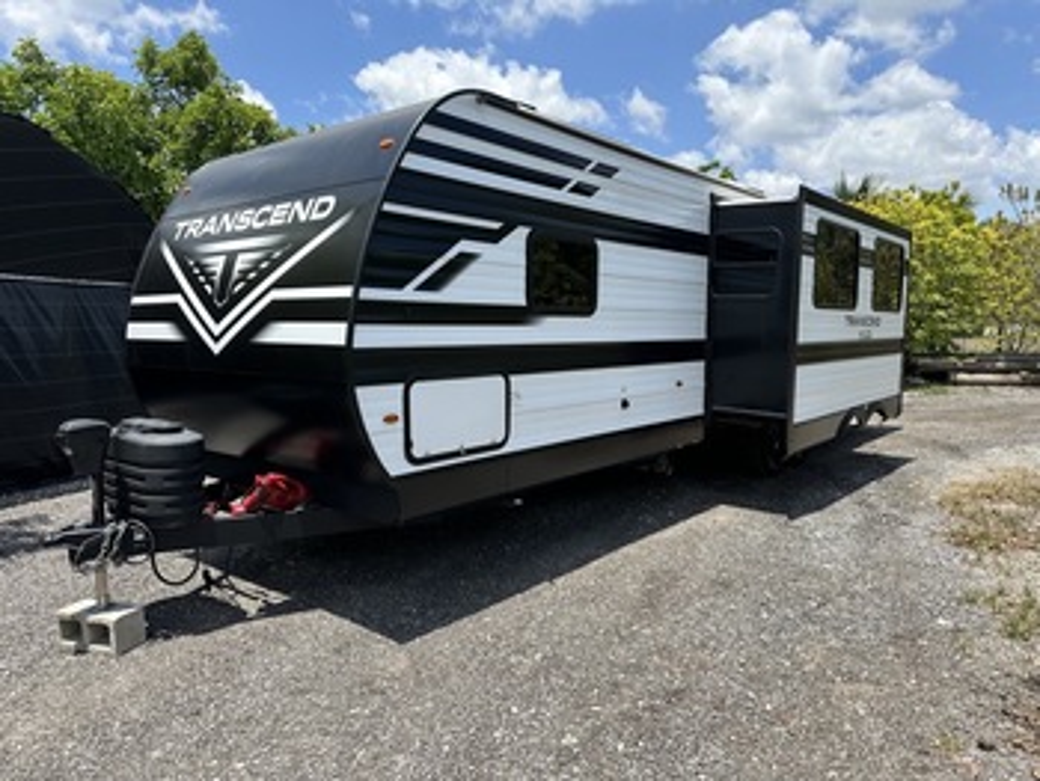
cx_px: 520
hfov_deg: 71.6
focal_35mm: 24
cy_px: 390
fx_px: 722
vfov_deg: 56.9
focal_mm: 6.86
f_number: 1.78
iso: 80
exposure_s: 1/3597
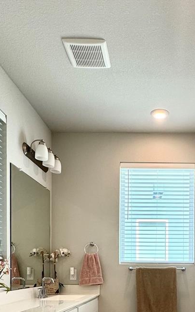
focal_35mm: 35
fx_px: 298
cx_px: 158
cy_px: 267
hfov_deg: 35.1
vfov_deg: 50.5
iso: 50
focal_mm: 2.22
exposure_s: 1/120
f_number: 2.2
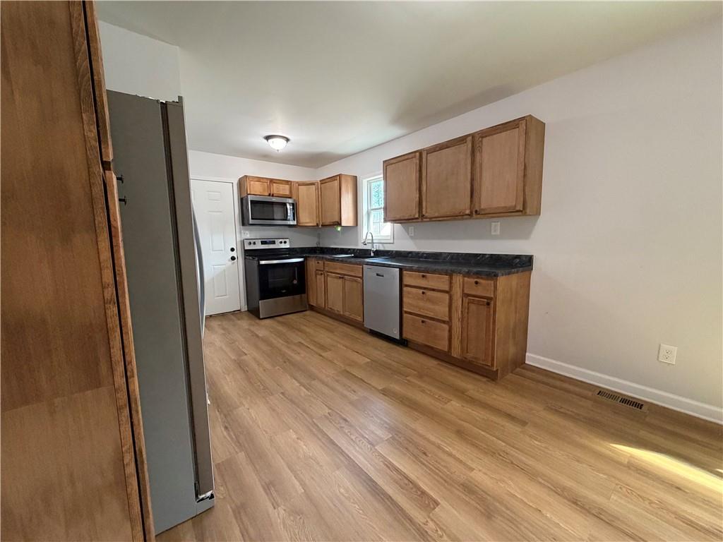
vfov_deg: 85.7
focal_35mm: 14
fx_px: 292
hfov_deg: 102.1
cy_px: 271
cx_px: 362
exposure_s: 1/60
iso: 400
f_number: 2.2
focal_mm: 2.22
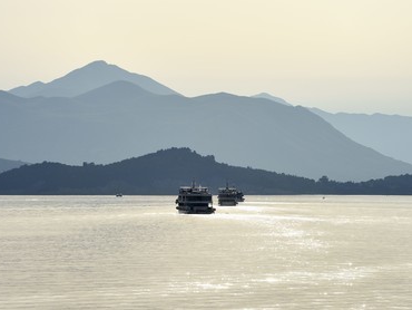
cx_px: 188
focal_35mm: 218
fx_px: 2596
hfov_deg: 9.1
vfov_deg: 6.8
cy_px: 155
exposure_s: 1/500
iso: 200
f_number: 13
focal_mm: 200
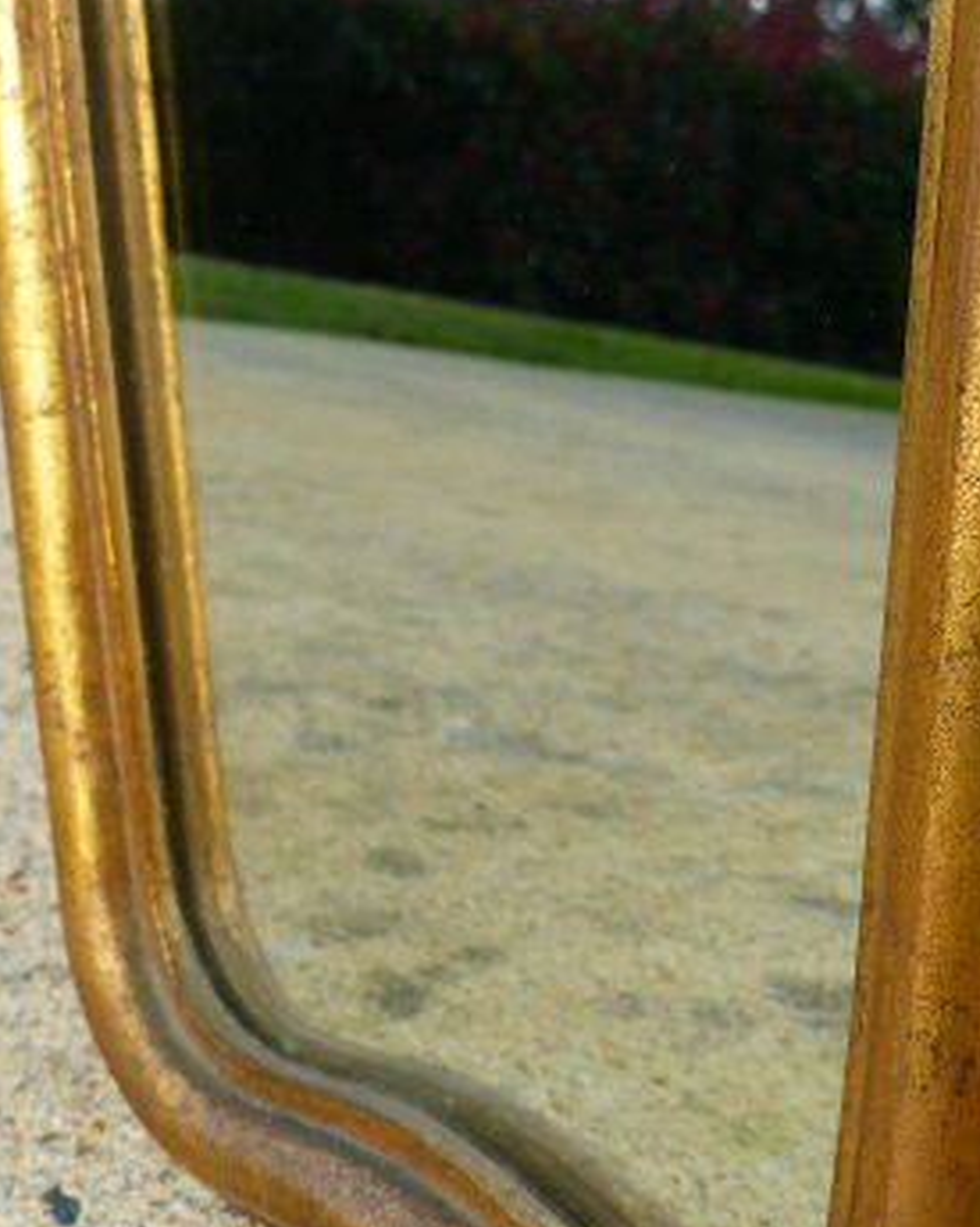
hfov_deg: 25.3
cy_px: 528
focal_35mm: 60
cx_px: 613
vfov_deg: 31.4
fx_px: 2176
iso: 100
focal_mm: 5.9
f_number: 4
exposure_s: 1/320
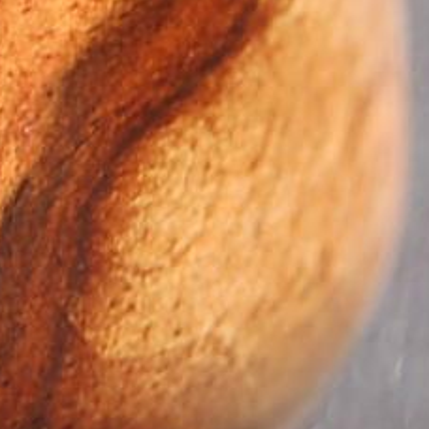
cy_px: -132
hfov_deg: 2.0
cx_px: -435
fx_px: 12339
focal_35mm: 880
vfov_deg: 2.0
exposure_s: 1/200
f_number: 8
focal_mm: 70
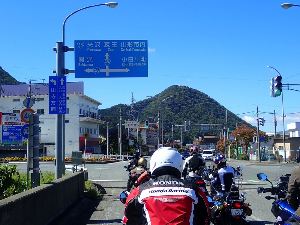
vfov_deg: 31.5
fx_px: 399
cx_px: 150
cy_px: 112
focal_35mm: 46
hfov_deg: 41.2
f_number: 4.5
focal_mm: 8.41
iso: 100
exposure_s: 1/500
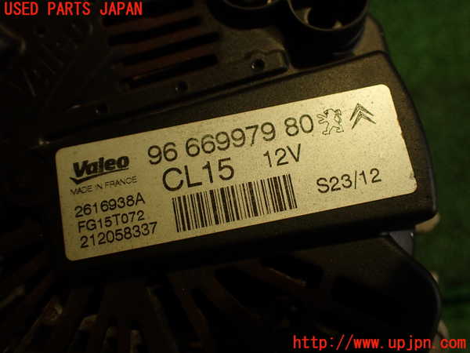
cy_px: 176
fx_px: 434
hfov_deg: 56.8
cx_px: 235
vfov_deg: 44.2
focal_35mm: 32
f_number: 2.4
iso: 200
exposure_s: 1/50
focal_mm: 5.79
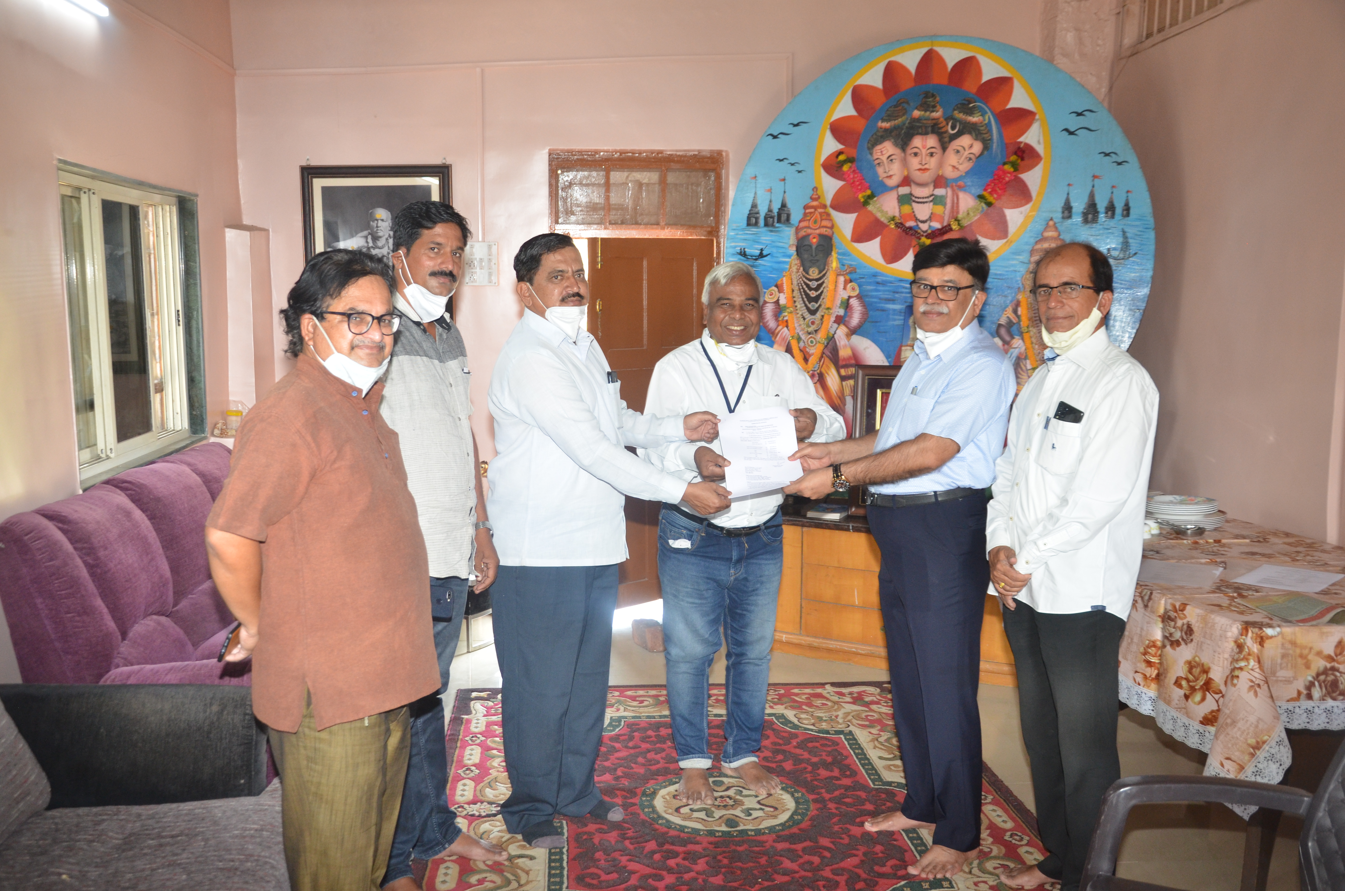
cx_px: 672
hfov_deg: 53.2
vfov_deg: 36.7
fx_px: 1342
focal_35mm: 36
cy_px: 446
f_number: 4
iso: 800
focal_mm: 24
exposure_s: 1/60
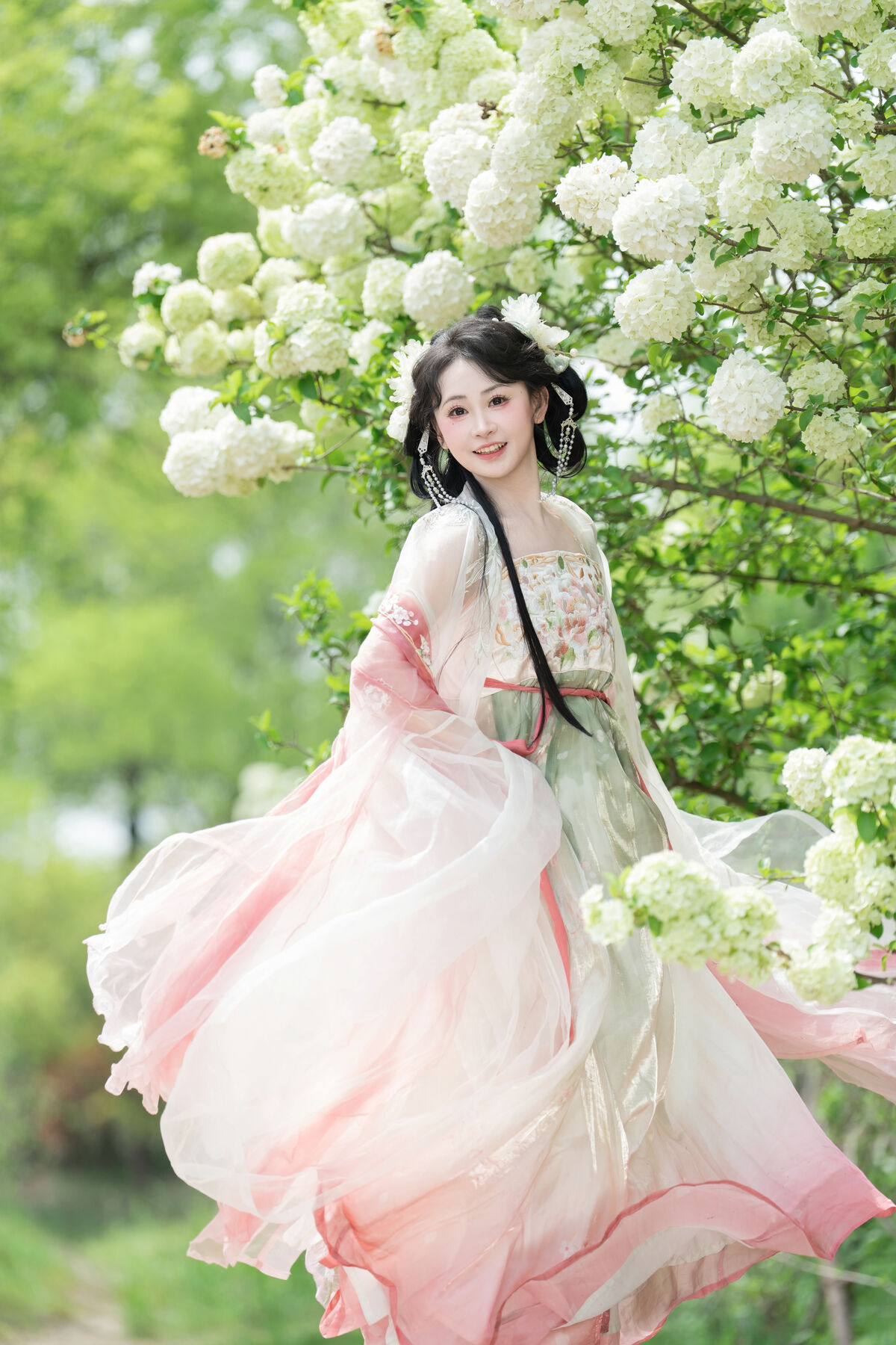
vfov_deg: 13.9
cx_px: 448
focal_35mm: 148
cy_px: 672
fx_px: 5525
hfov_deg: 9.3
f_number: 3.2
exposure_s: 1/500
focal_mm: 148
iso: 125
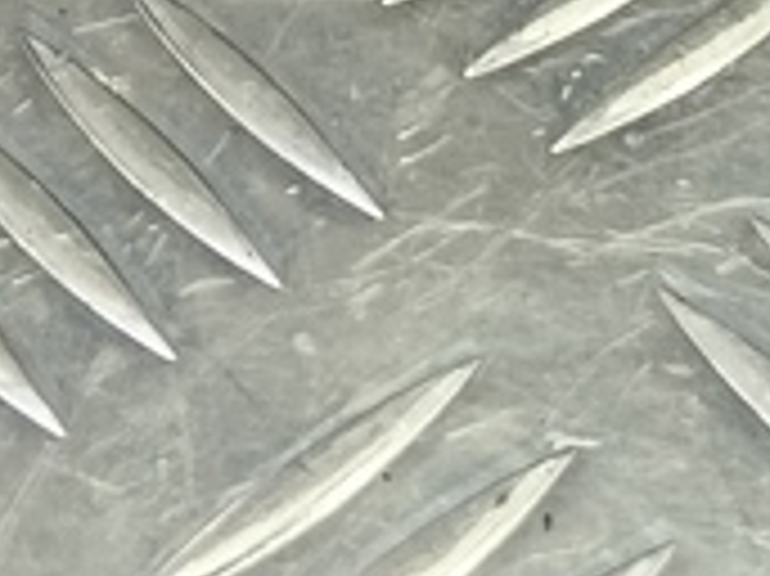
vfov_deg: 9.7
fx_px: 3068
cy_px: -724
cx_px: 279
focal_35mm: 138
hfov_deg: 14.3
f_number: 1.6
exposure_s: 1/50
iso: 142
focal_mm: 4.11
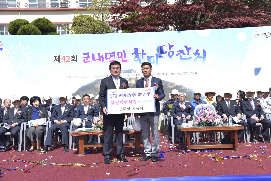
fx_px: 286
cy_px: 90
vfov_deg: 35.1
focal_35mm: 38
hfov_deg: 50.7
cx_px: 136
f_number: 5
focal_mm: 38
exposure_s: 1/125
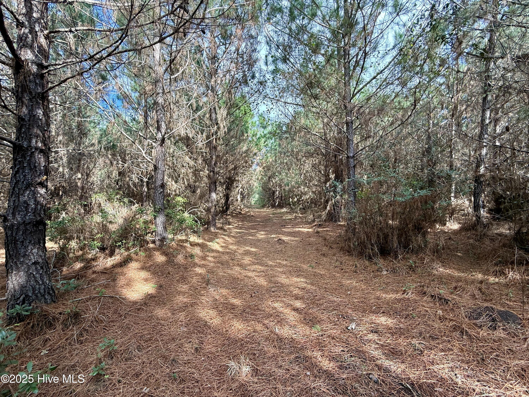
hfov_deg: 102.1
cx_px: 264
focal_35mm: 14
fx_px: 214
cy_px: 198
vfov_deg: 85.7
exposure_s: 1/140
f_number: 2.2
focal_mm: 2.22
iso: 50
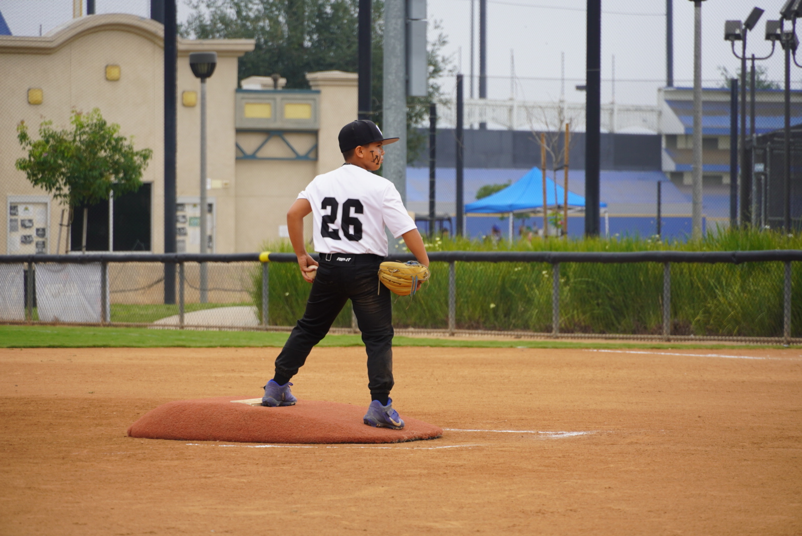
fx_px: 4514
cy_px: 268
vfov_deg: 6.8
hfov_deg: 10.2
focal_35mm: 202
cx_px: 401
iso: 160
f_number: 5.6
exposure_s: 1/250
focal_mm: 135
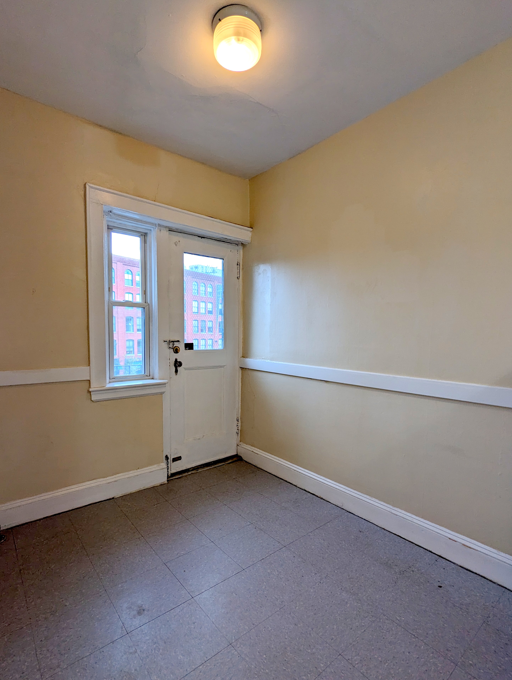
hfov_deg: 74.9
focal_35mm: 17
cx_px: 253
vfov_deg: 90.9
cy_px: 360
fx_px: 334
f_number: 2.2
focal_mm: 2.35
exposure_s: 1/130
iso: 228
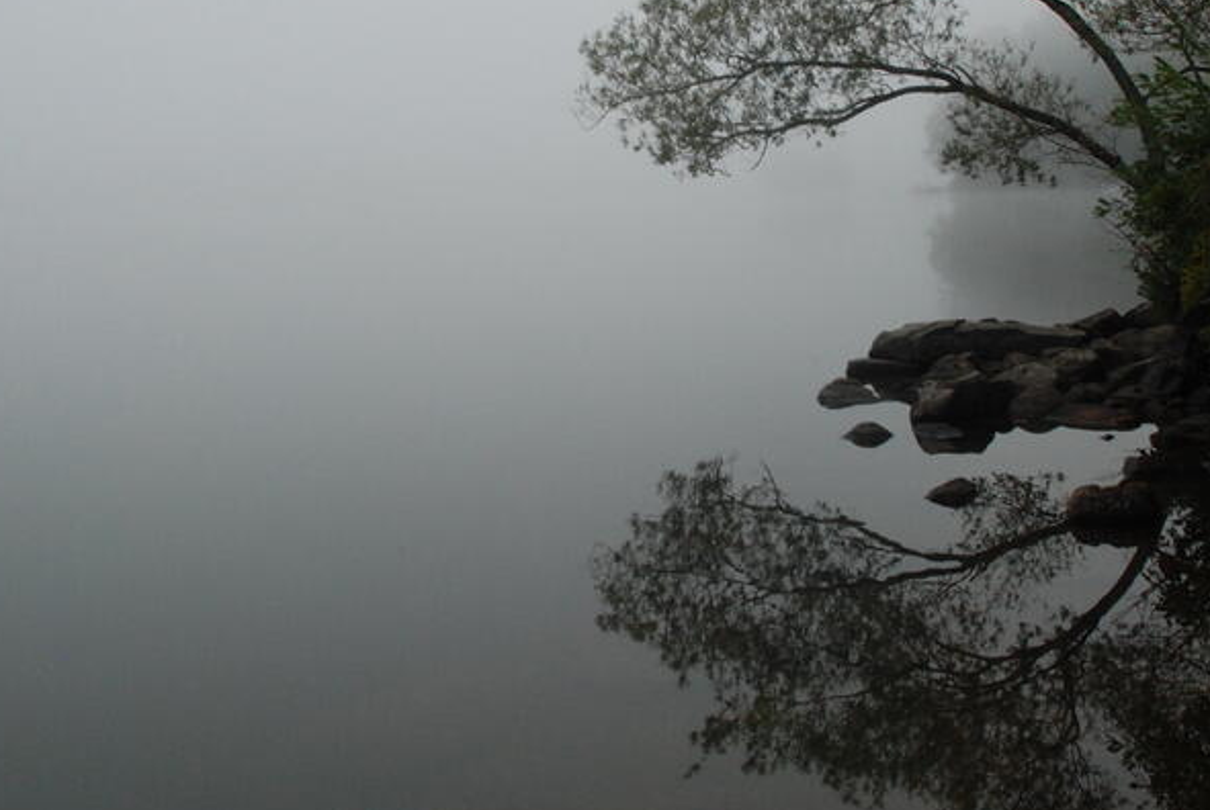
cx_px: 659
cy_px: 211
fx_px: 1683
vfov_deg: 26.8
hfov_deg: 39.5
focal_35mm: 50
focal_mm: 22
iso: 800
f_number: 5
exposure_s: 1/100
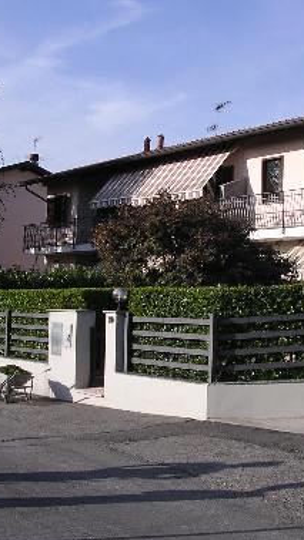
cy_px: 272
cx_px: 233
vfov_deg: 37.2
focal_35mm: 56
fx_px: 803
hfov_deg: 21.2
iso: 100
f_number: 5.6
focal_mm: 5.8
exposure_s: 1/261
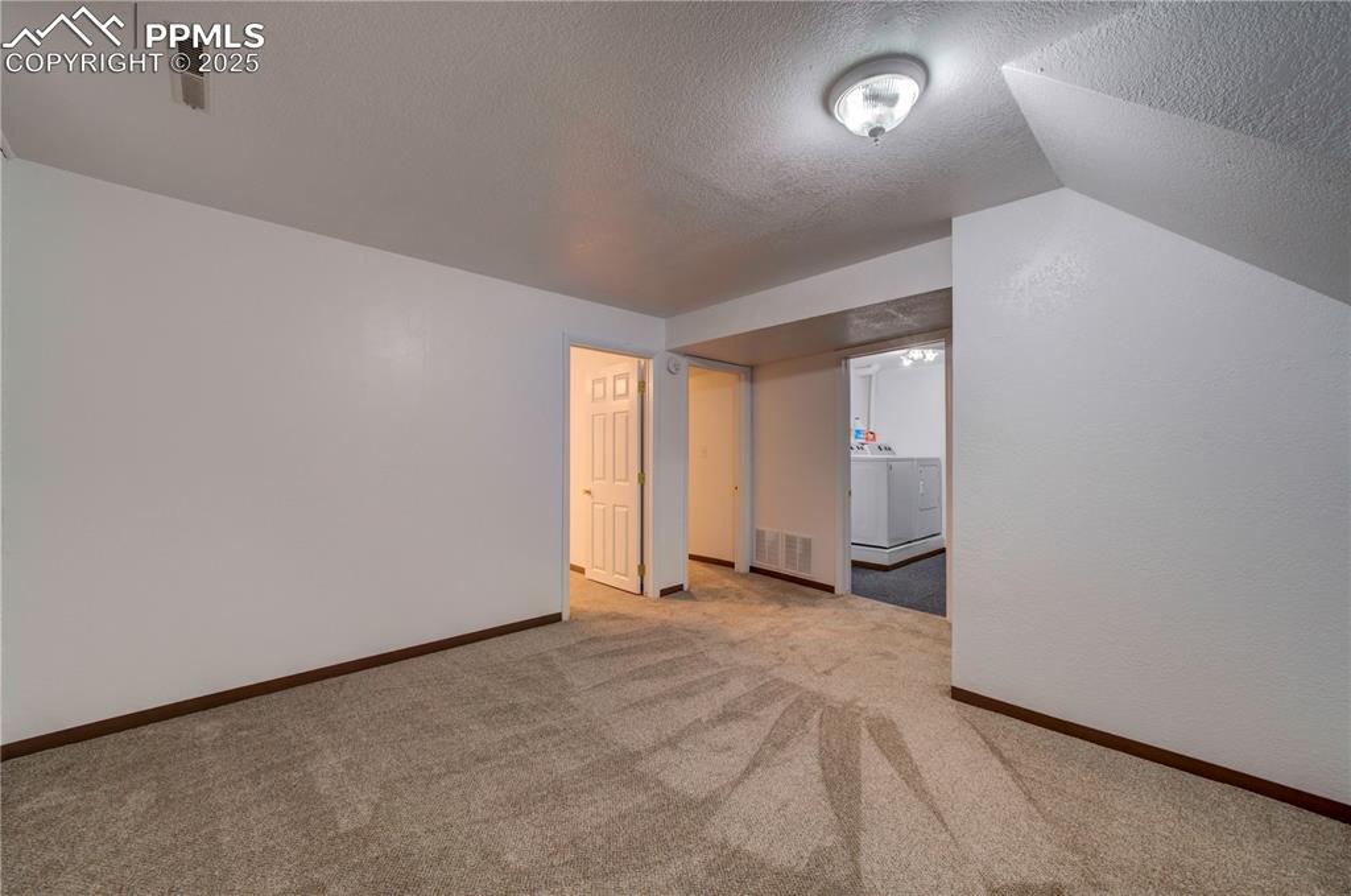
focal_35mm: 13
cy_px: 448
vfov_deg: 85.2
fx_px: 487
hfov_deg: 108.4
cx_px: 676
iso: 250
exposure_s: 1/5
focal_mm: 13
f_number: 10
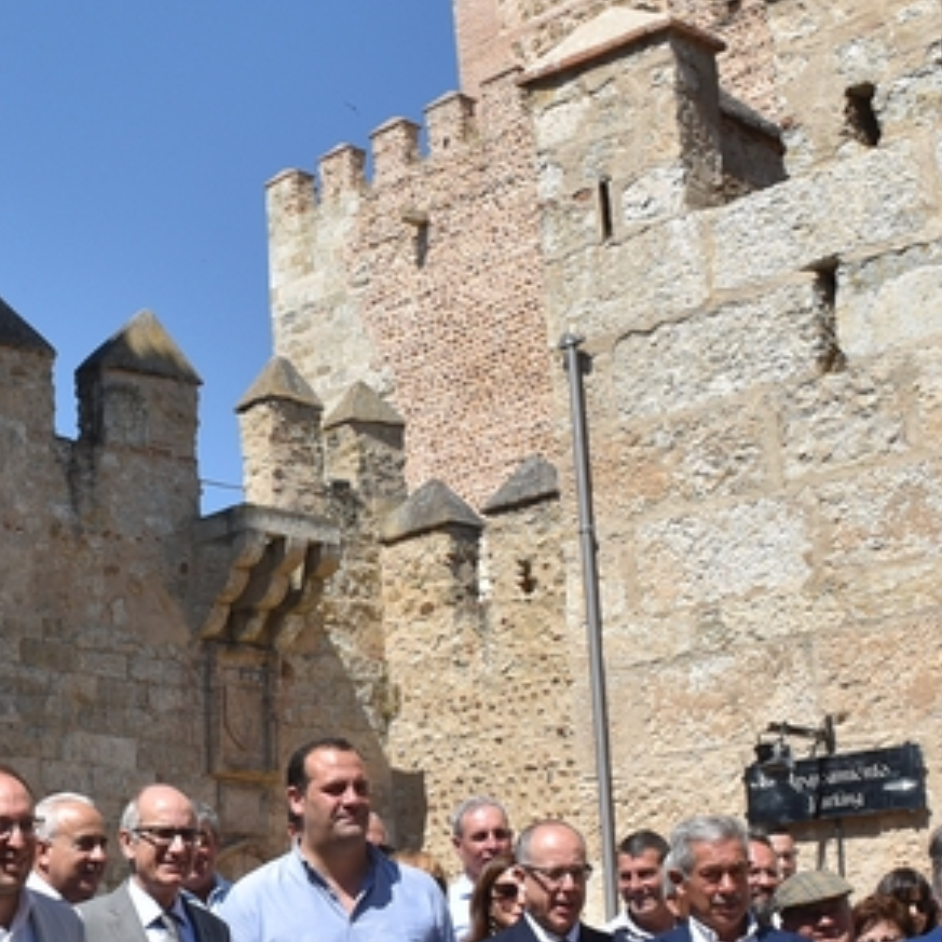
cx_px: 107
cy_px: 605
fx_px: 2186
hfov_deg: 23.7
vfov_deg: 24.2
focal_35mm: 71
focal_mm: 18
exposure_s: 1/320
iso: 200
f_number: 9
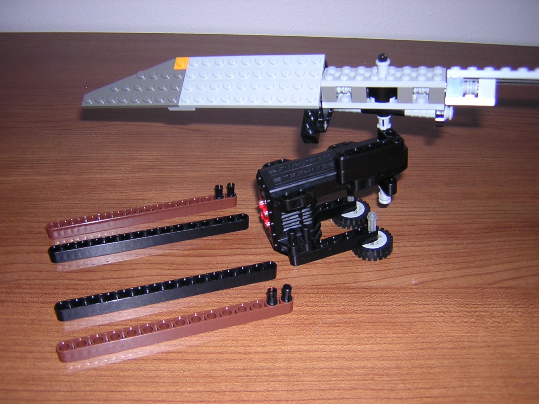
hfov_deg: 51.4
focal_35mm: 36
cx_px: 270
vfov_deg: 39.7
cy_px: 202
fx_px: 561
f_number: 2.6
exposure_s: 1/60.1
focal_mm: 4.7
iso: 100
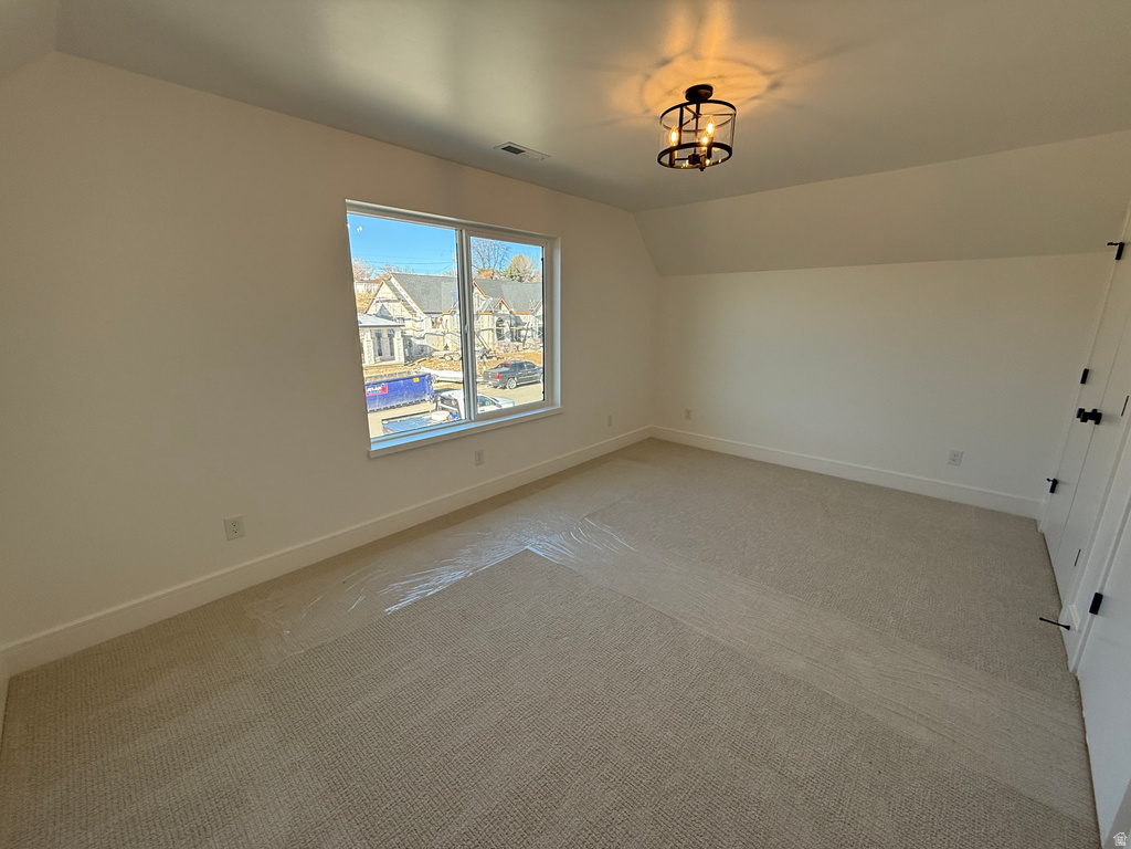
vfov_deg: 85.7
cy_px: 424
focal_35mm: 14
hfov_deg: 102.1
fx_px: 457
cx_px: 566
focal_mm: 2.22
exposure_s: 1/219
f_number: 2.2
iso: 64
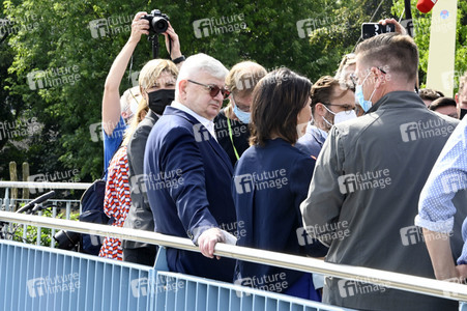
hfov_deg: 13.7
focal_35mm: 150
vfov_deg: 9.1
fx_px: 1944
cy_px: 156
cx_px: 234
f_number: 25
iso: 1250
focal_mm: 150
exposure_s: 1/80
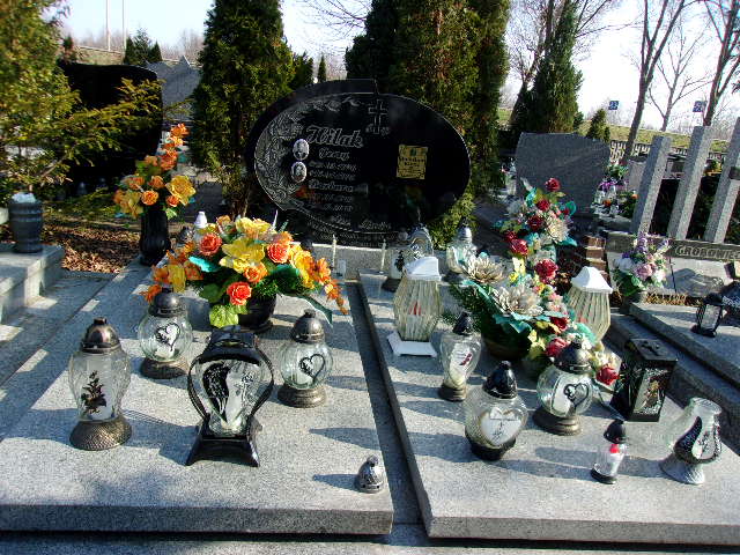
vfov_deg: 51.4
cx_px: 370
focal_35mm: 27
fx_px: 577
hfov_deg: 65.3
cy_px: 278
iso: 80
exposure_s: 1/400
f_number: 3
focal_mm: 4.9
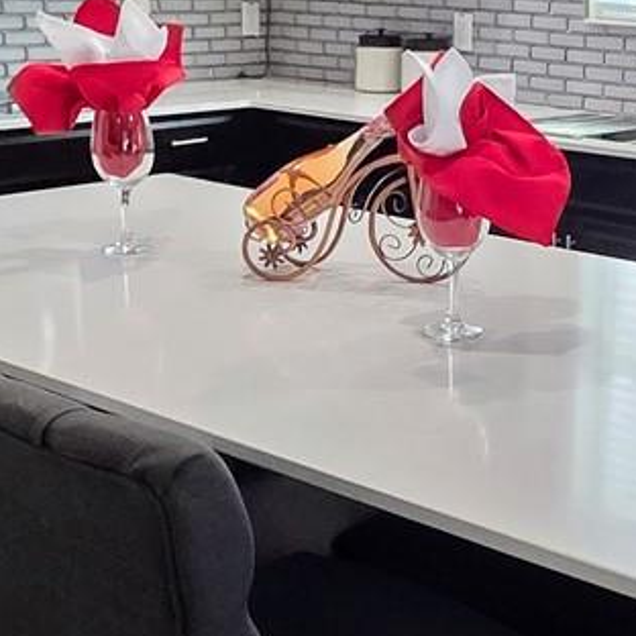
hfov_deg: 27.9
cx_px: 583
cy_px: 308
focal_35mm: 59
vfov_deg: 29.1
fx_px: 1226
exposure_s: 1/60
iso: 320
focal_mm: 2.2
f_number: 2.2
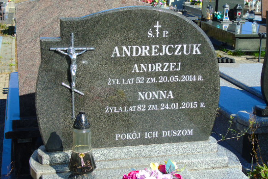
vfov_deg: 21.9
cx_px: 129
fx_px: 462
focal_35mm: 62
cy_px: 93
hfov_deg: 32.4
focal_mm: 9.6
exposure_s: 1/400
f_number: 4.3
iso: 80
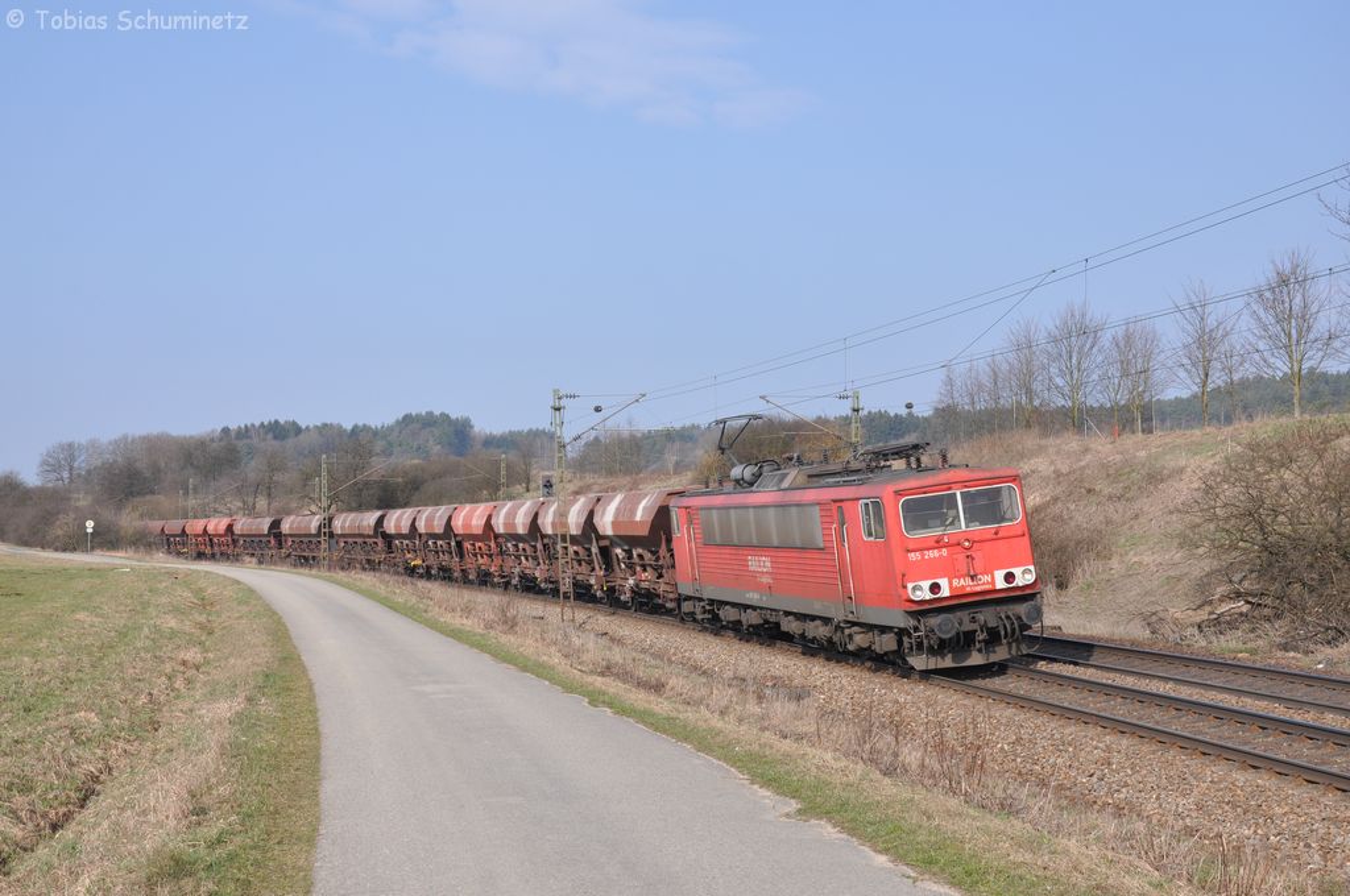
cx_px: 675
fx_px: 1798
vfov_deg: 28.0
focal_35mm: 48
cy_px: 448
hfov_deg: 41.2
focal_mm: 32
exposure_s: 1/500
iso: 320
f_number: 9
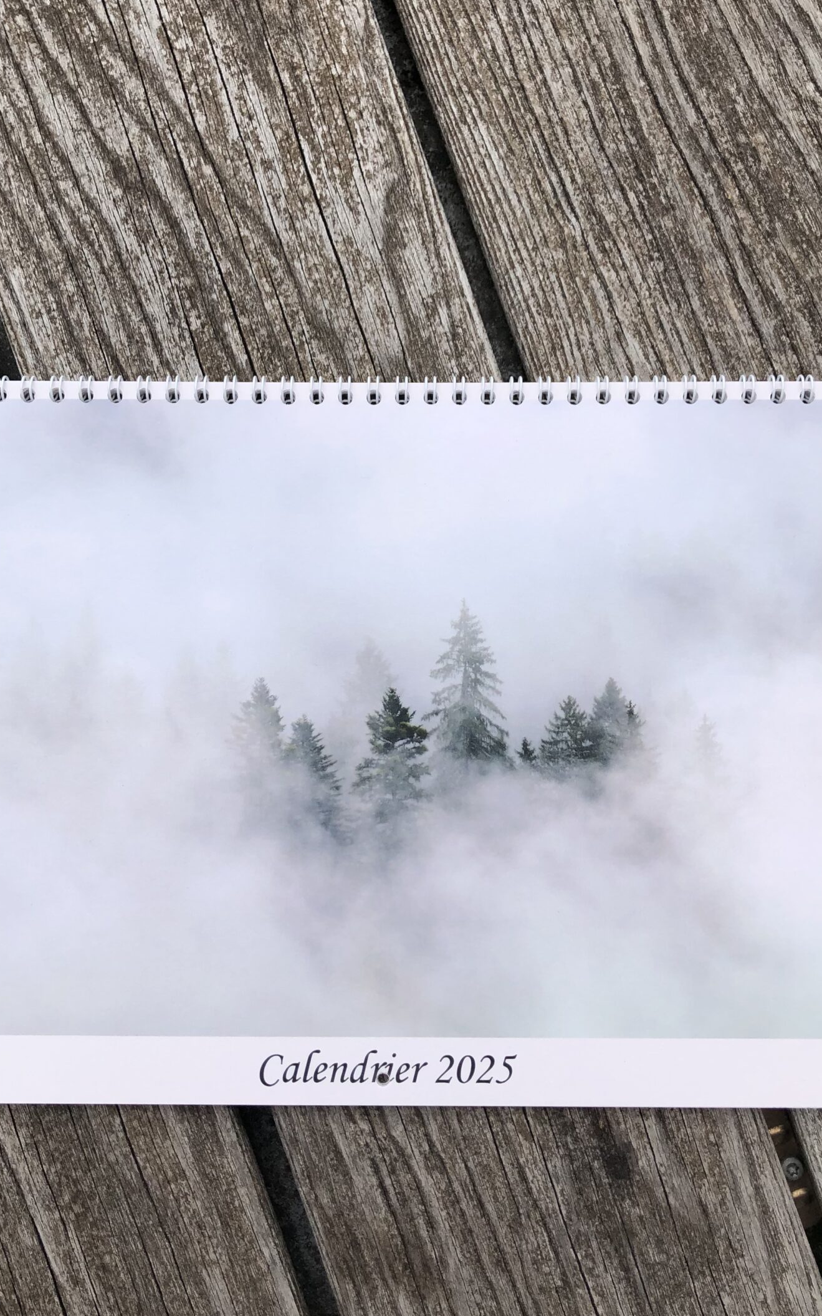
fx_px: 1291
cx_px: 389
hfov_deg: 35.3
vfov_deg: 53.9
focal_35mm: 36
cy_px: 587
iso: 20
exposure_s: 1/2315
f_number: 1.8
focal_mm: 3.99
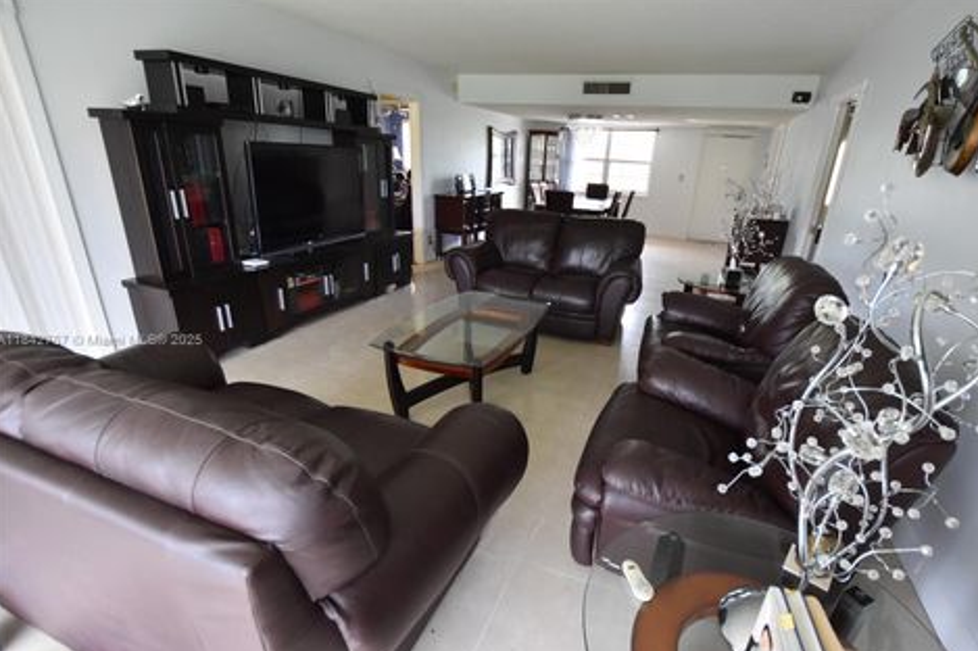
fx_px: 434
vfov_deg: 73.6
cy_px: 341
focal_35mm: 16
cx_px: 515
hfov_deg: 96.7
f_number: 3.5
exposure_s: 1/60
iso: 1400
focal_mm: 10
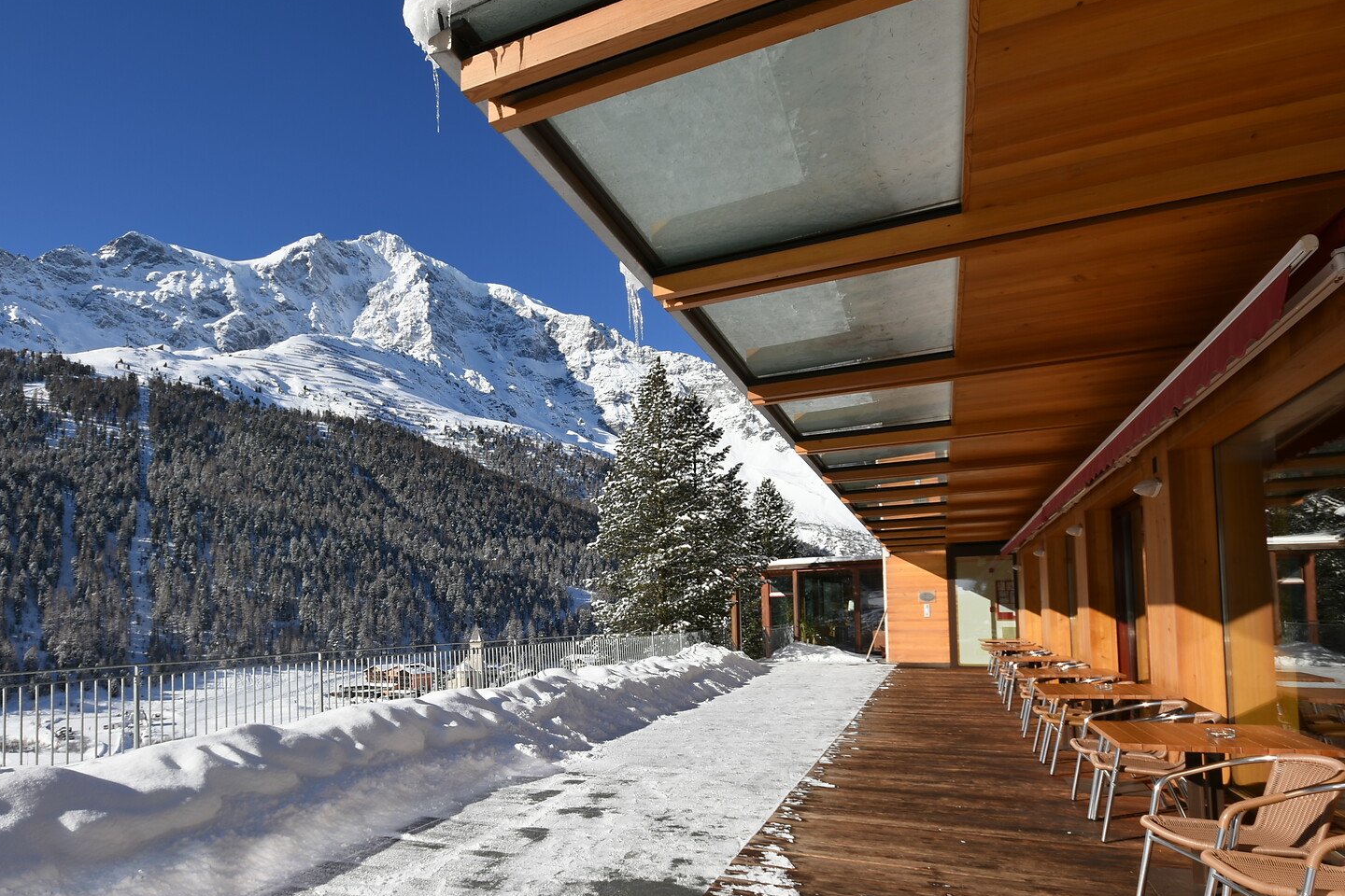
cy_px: 584
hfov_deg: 83.4
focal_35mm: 20
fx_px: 747
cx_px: 568
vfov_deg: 60.7
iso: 100
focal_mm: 10
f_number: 9
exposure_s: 1/320
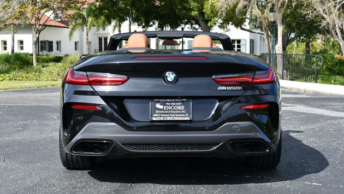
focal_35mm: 66
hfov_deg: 31.9
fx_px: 602
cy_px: 85
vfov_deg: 18.3
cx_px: 172
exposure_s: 1/250
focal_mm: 31
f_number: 8
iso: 140
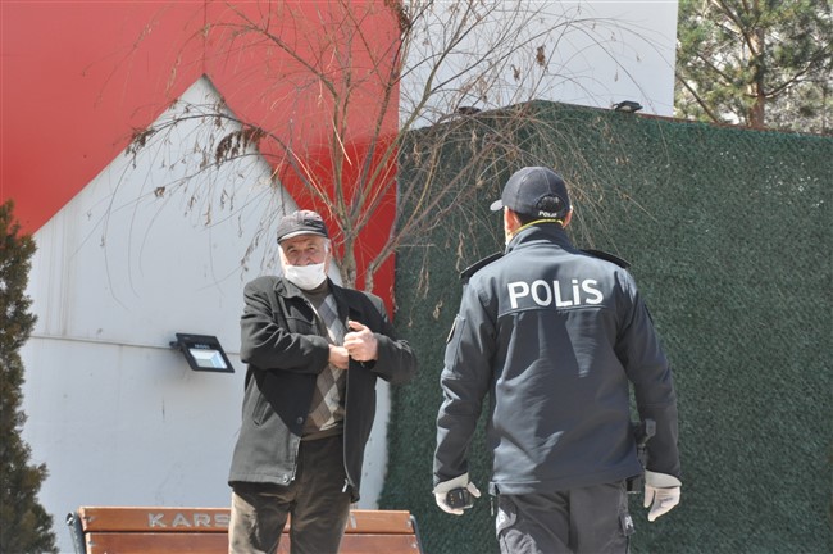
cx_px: 416
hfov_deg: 21.9
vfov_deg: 14.7
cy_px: 277
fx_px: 2150
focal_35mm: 93
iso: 800
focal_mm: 62
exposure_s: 1/400
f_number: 10
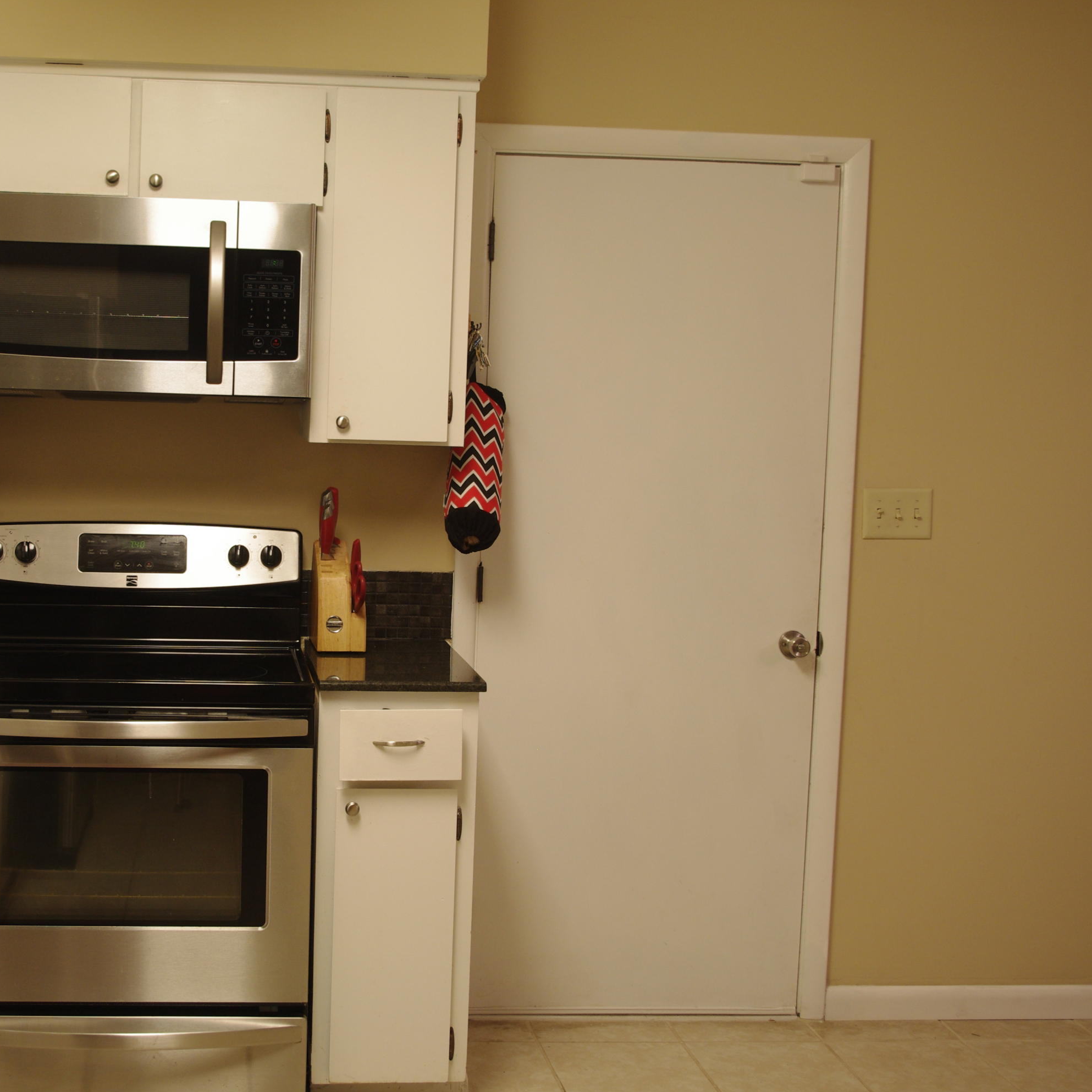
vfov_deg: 34.0
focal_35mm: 50
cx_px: 341
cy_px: 545
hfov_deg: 33.6
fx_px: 1785
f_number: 5
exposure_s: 1/25
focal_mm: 26.25
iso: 400
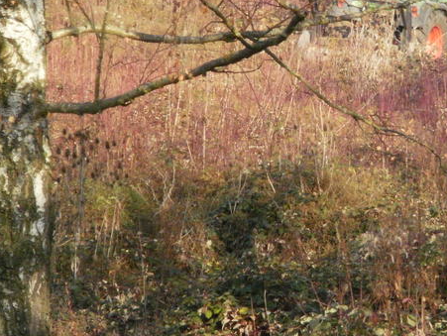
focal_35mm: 319
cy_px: 94
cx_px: 362
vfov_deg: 4.7
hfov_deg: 6.2
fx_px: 4123
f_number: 5.6
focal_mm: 31.5
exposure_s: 1/500
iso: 400
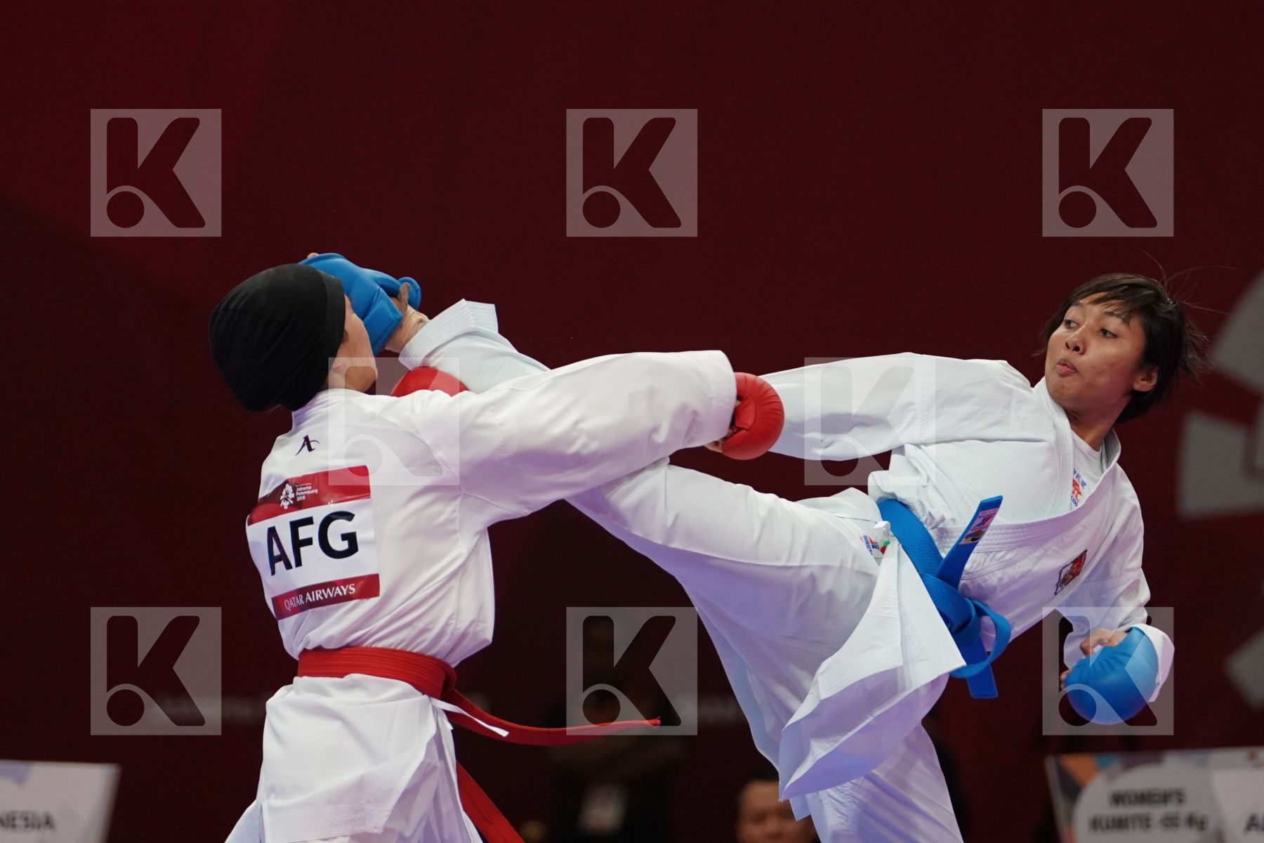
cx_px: 632
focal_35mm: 346
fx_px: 12147
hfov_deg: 6.0
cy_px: 422
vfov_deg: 4.0
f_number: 4
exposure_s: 1/1000
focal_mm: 231
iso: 2500
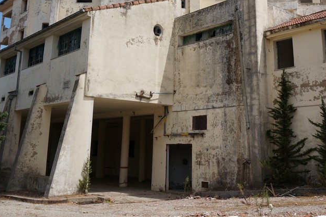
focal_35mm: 46
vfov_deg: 28.4
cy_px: 36
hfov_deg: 42.8
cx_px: 165
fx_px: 416
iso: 200
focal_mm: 16
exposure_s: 1/2000
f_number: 4.5
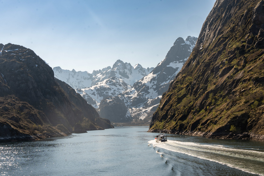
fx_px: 411
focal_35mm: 56
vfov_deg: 24.2
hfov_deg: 35.6
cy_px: 88
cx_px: 132
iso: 100
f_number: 10
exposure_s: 1/250
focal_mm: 56
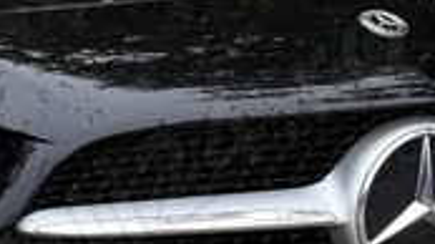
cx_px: -158
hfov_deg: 13.6
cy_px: 252
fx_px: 1740
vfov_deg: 8.0
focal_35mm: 151
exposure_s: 1/491
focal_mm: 6.76
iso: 80
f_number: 1.78
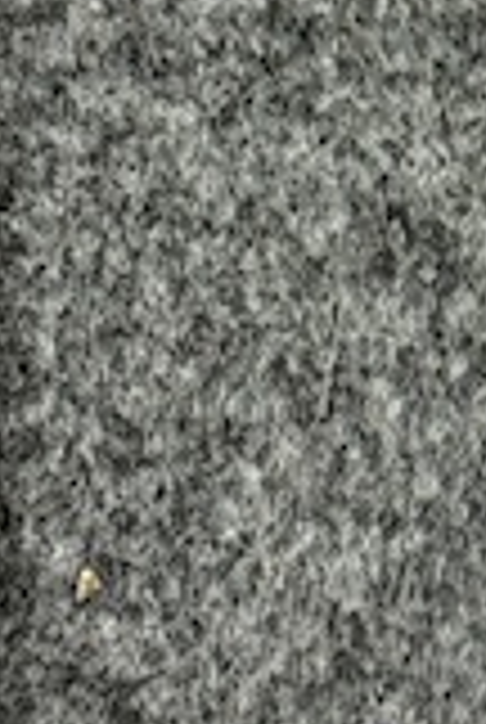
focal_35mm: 198
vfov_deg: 10.2
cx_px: 990
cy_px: -144
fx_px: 3992
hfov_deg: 6.7
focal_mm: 6.76
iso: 125
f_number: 1.78
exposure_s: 1/50
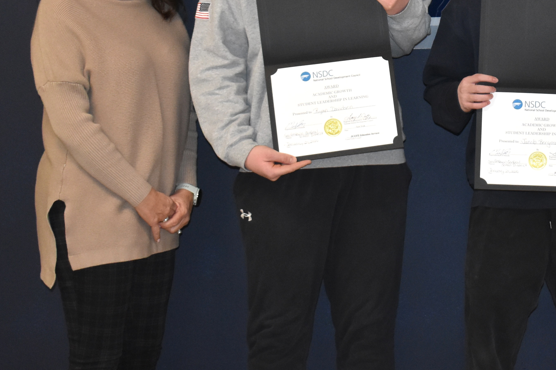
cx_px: 527
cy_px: 38
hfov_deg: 19.4
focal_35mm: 103
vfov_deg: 13.2
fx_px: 1592
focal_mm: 31
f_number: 4.2
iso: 1600
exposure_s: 1/100
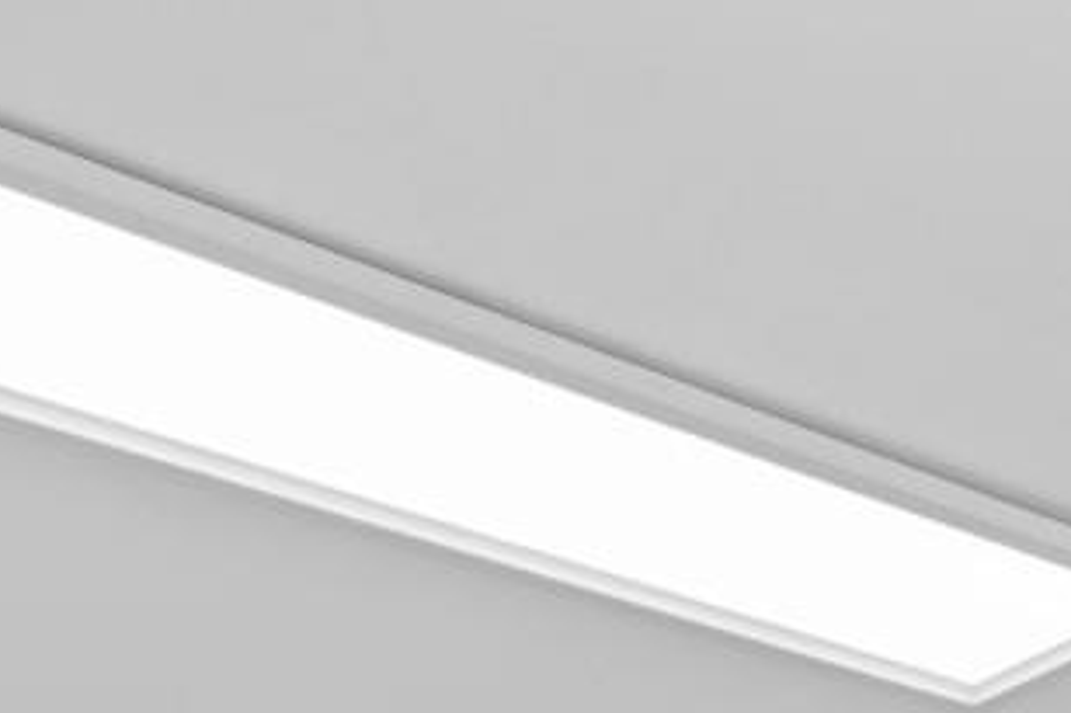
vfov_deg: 13.1
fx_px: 2349
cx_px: 536
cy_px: 1701
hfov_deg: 25.7
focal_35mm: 79
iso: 100
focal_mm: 10
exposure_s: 1/6
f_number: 4.5
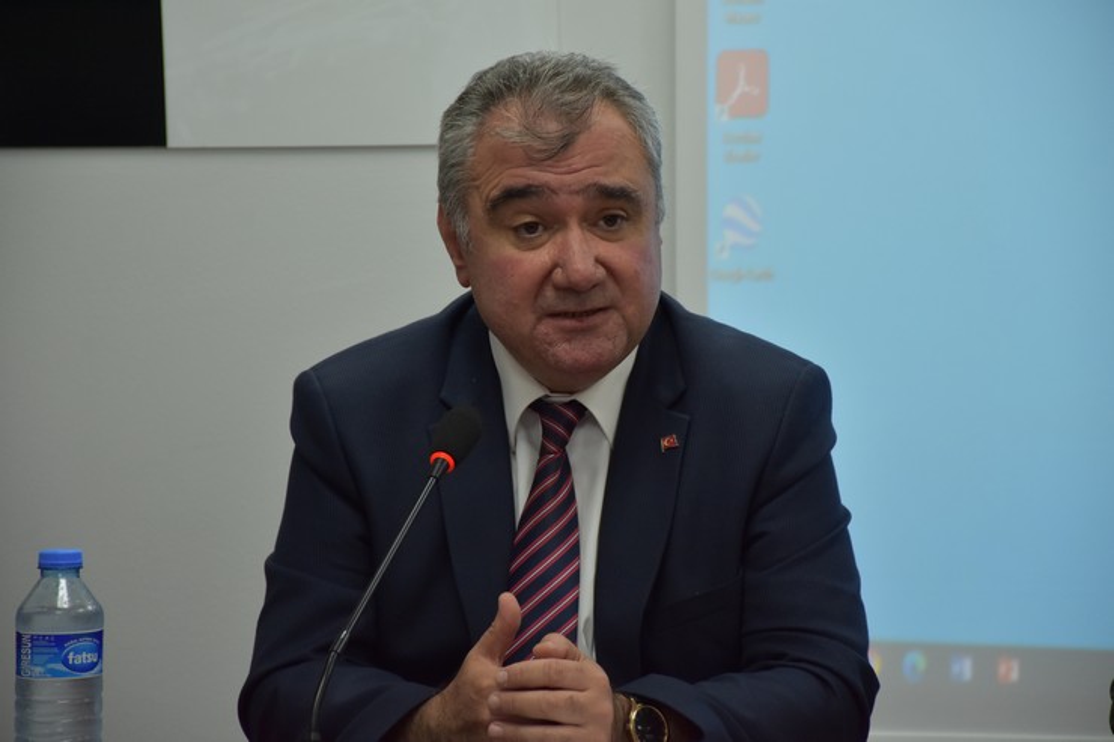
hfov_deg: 11.8
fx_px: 5383
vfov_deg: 7.9
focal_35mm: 174
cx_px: 557
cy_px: 371
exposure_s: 1/125
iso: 800
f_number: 5.6
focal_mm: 116
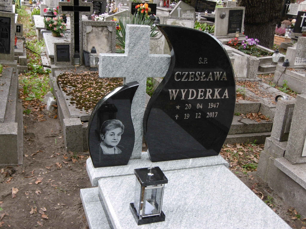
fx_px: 380
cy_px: 114
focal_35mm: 43
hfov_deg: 43.9
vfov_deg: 33.6
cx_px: 153
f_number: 3.8
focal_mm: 7.7
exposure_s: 1/60
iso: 100
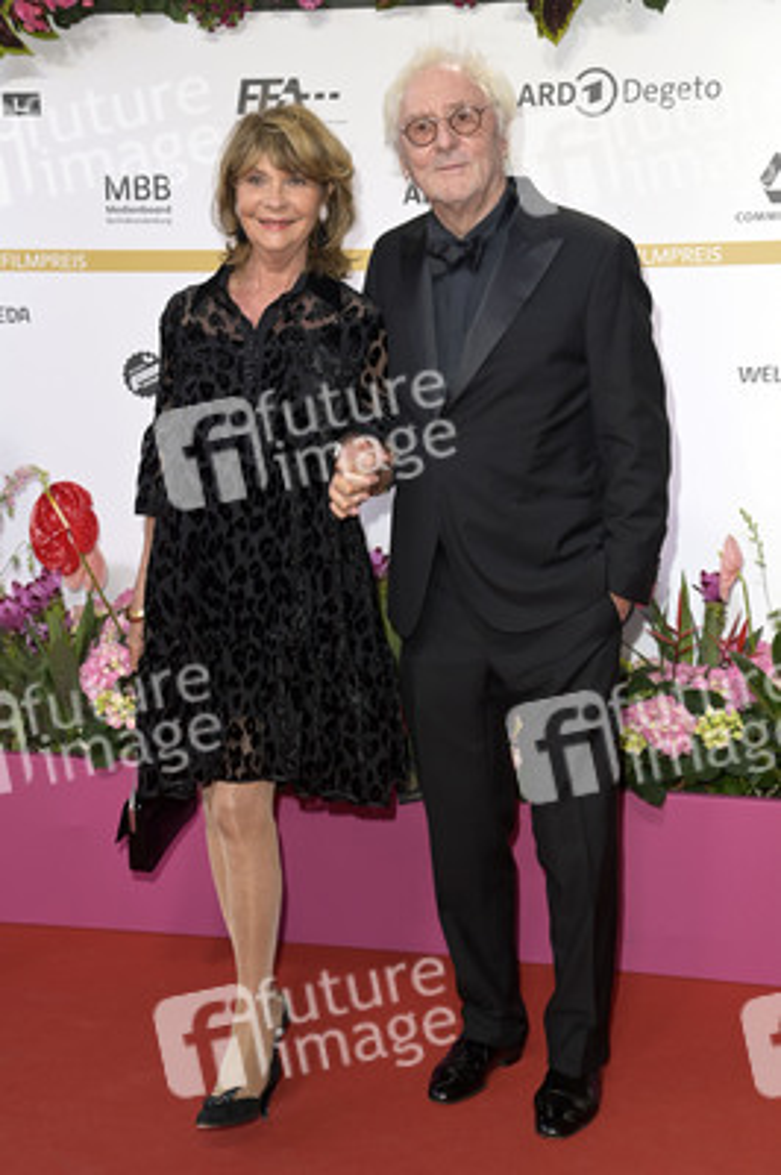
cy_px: 588
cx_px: 390
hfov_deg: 23.3
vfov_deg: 34.5
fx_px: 1891
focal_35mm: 58
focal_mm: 58
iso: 640
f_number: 5
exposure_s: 1/250
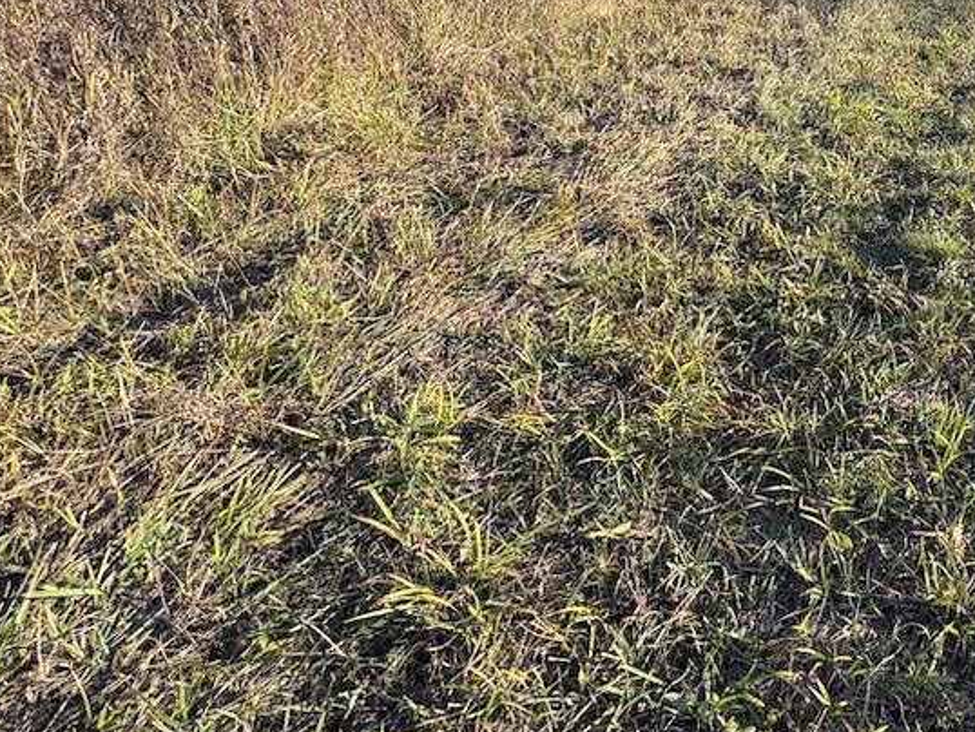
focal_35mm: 26
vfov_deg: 50.7
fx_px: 733
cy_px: 174
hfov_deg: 57.3
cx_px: 886
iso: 40
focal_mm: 2.22
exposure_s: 1/414
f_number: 2.2
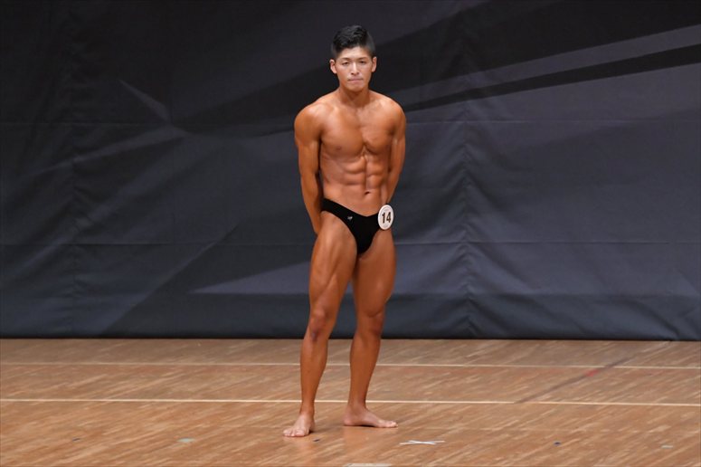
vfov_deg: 4.6
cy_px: 234
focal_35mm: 300
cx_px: 350
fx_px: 5839
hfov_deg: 6.9
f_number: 5.6
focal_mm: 200
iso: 6400
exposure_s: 1/400
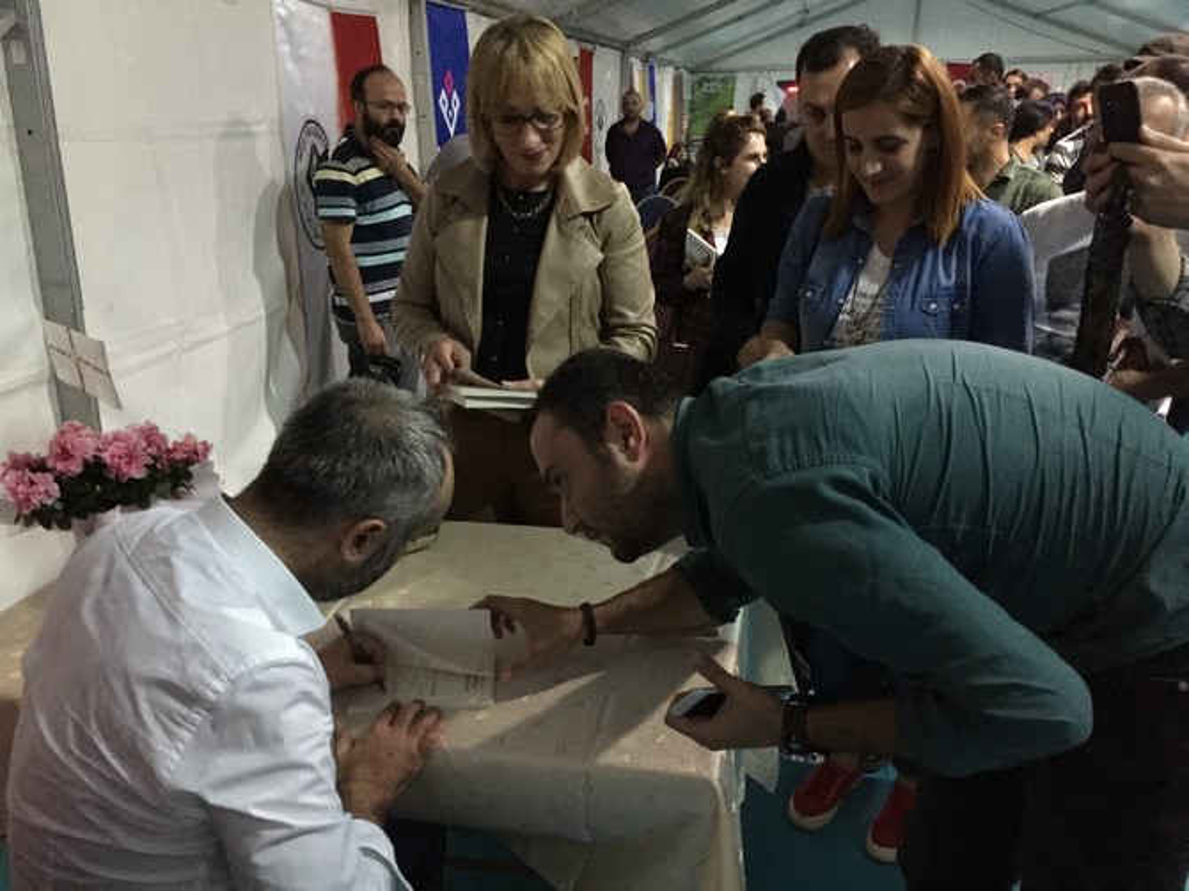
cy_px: 446
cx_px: 594
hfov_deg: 61.7
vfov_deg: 48.2
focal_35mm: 29
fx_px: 996
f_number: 2.2
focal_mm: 4.15
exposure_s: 1/8
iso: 200
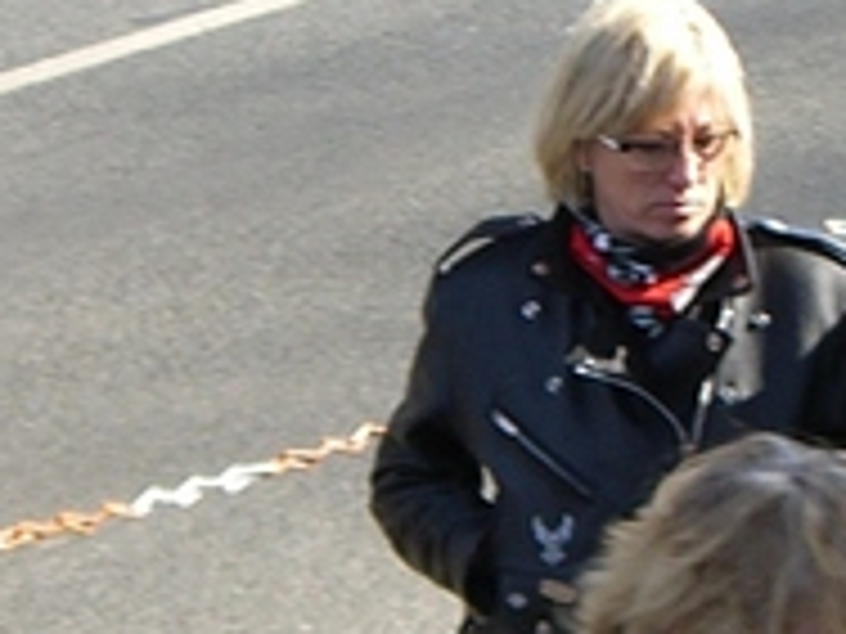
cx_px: 616
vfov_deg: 6.3
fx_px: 5719
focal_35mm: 234
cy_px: 256
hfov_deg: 8.5
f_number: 3.3
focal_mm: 9
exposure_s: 1/250
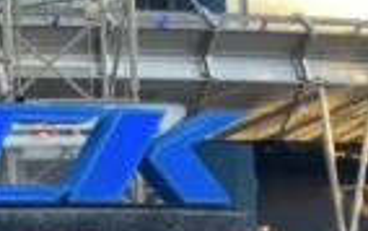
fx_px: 1365
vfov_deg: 9.6
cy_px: 71
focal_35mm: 136
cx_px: -194
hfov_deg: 14.3
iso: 40
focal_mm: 4.25
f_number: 1.8
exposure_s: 1/121
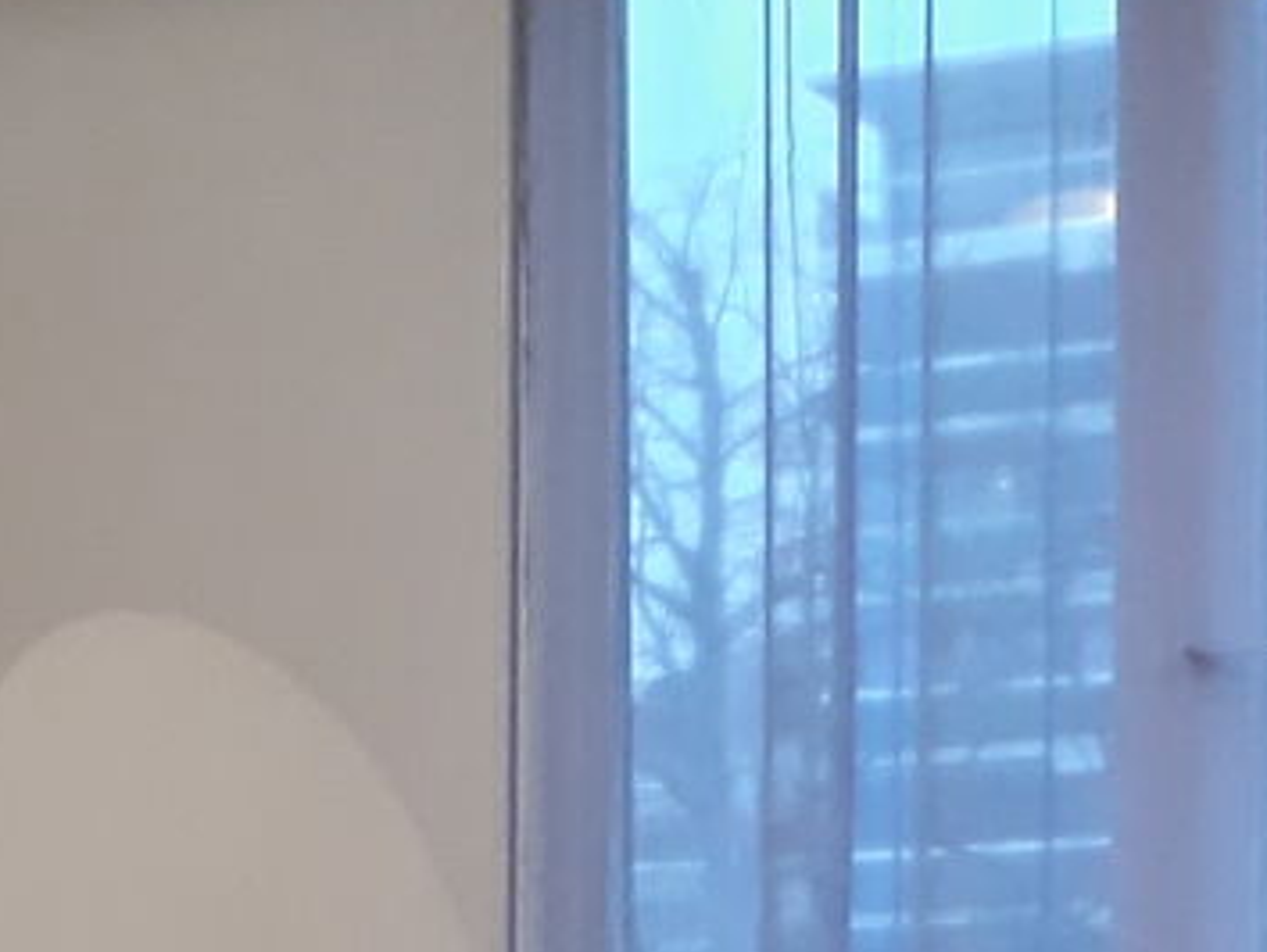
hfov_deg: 14.5
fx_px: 4468
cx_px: -884
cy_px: 1496
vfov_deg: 11.6
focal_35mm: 122
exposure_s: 1/25
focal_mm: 3.6
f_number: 1.9
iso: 160
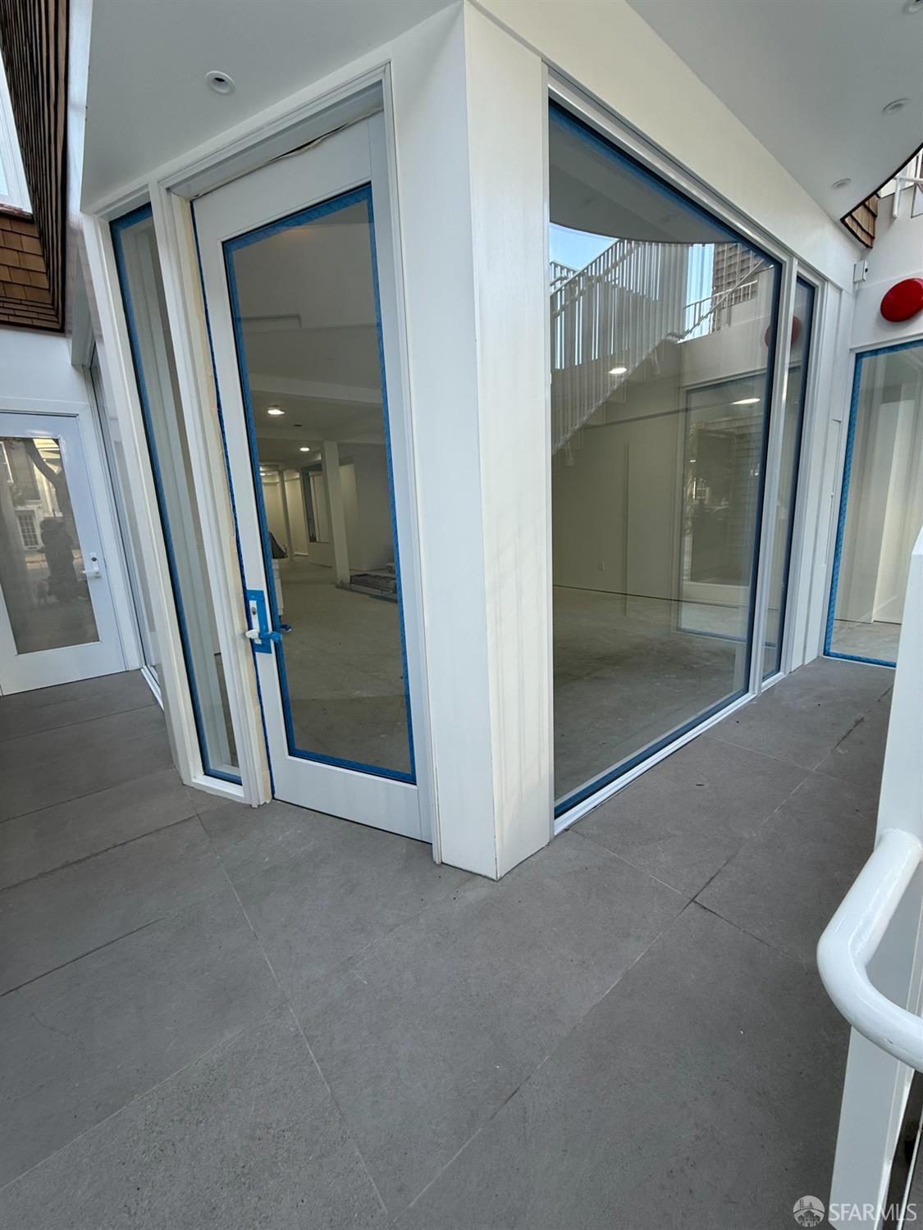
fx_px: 498
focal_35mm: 14
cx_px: 462
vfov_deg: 102.1
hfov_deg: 85.7
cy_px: 615
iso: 64
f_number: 2.2
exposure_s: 1/99
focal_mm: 2.22
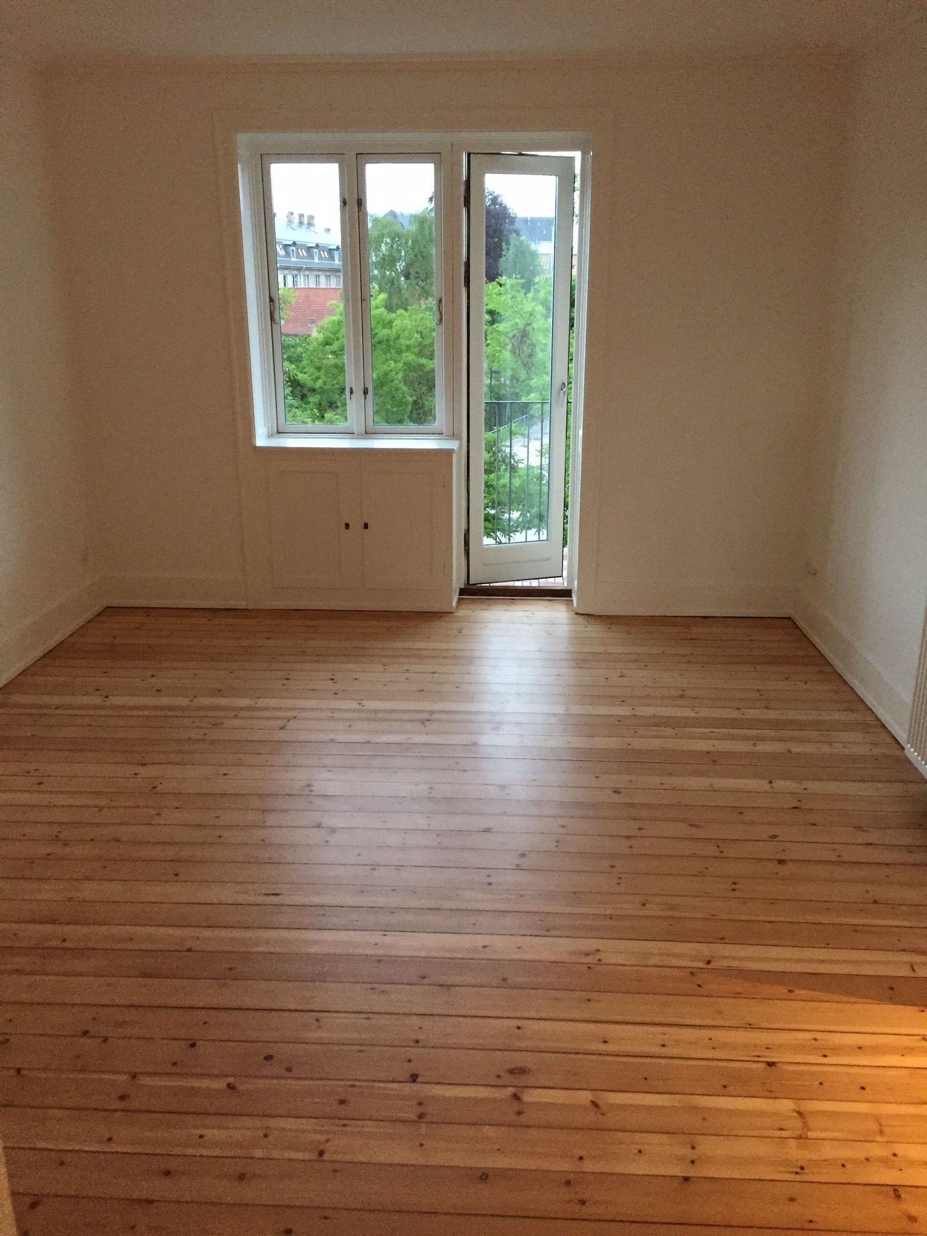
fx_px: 1035
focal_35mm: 29
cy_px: 618
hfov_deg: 48.2
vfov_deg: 61.7
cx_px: 464
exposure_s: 1/25
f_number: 2.2
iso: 250
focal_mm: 4.15
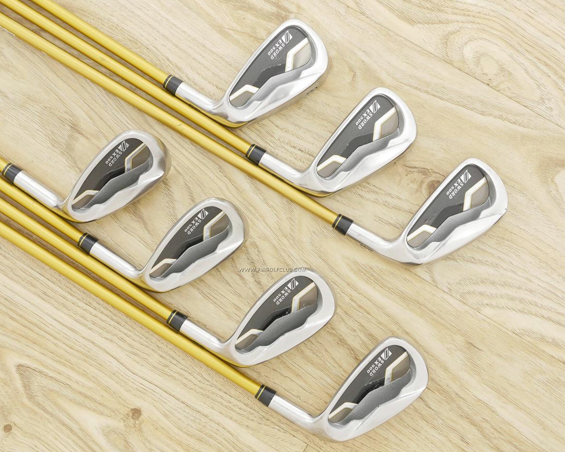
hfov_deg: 35.4
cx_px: 272
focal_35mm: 53
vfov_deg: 28.6
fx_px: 886
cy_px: 226
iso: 1600
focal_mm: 25
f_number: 4.5
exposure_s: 1/30
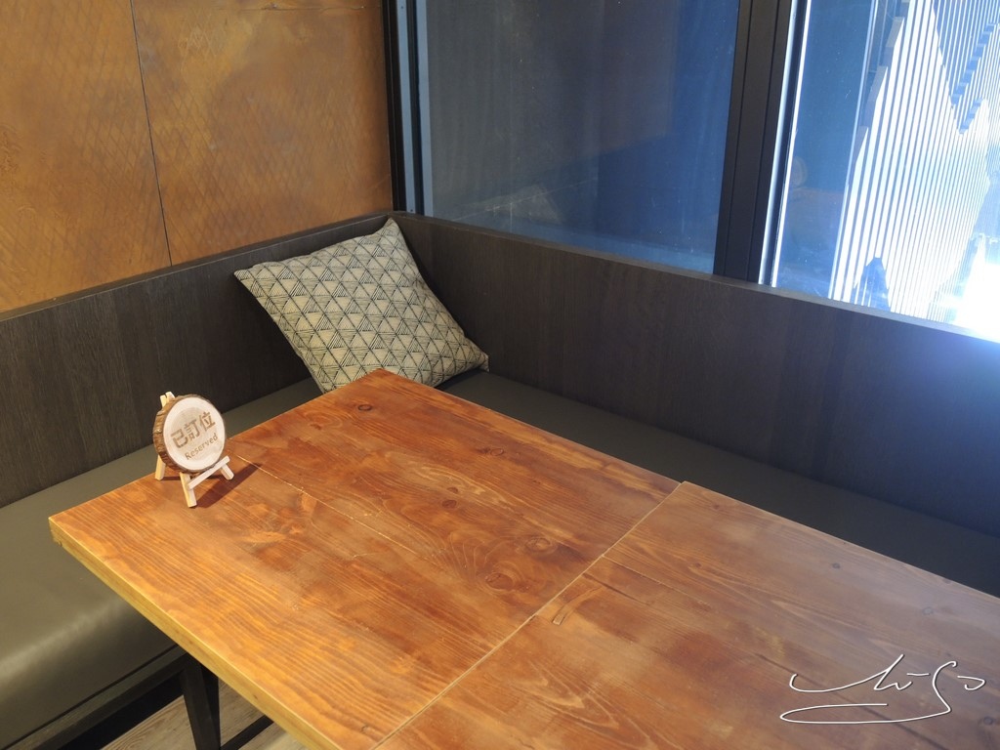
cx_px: 500
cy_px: 375
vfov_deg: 49.7
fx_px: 809
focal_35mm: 28
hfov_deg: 63.4
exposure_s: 1/10
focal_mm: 6
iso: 400
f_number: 2
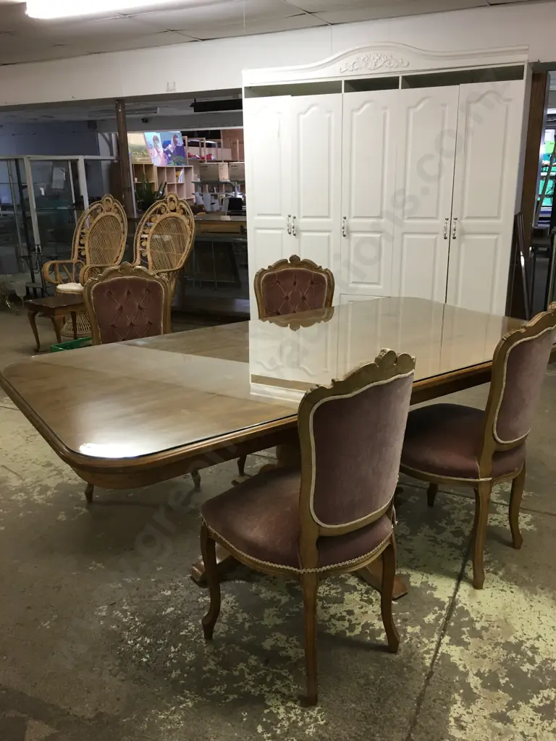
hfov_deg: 48.2
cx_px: 278
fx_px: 621
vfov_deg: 61.7
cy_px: 370
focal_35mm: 29
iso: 50
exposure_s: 1/33
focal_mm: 4.15
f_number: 2.2
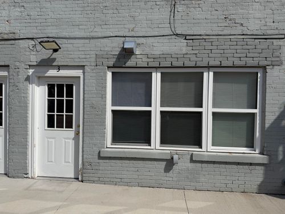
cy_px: 107
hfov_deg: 71.6
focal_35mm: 24
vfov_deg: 56.8
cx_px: 142
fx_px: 198
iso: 80
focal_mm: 6.76
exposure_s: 1/14286
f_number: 1.78
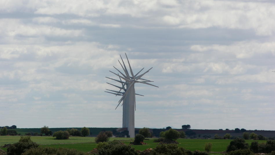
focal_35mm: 330
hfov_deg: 6.5
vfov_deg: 3.7
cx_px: 130
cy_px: 52
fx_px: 2406
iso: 50
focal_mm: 71.2
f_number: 7.4
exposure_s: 1/339
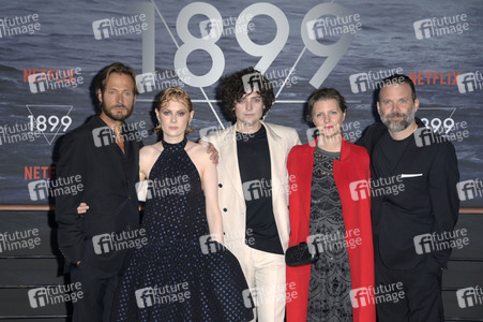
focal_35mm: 90
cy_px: 161
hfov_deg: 22.6
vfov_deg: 15.2
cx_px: 242
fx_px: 1207
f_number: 5.6
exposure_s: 1/250
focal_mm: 90
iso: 320
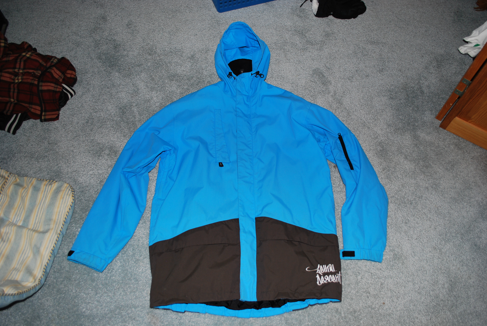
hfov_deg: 61.9
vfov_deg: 43.7
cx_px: 244
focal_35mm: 30
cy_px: 163
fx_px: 406
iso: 200
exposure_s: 1/60
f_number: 3.8
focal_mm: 20
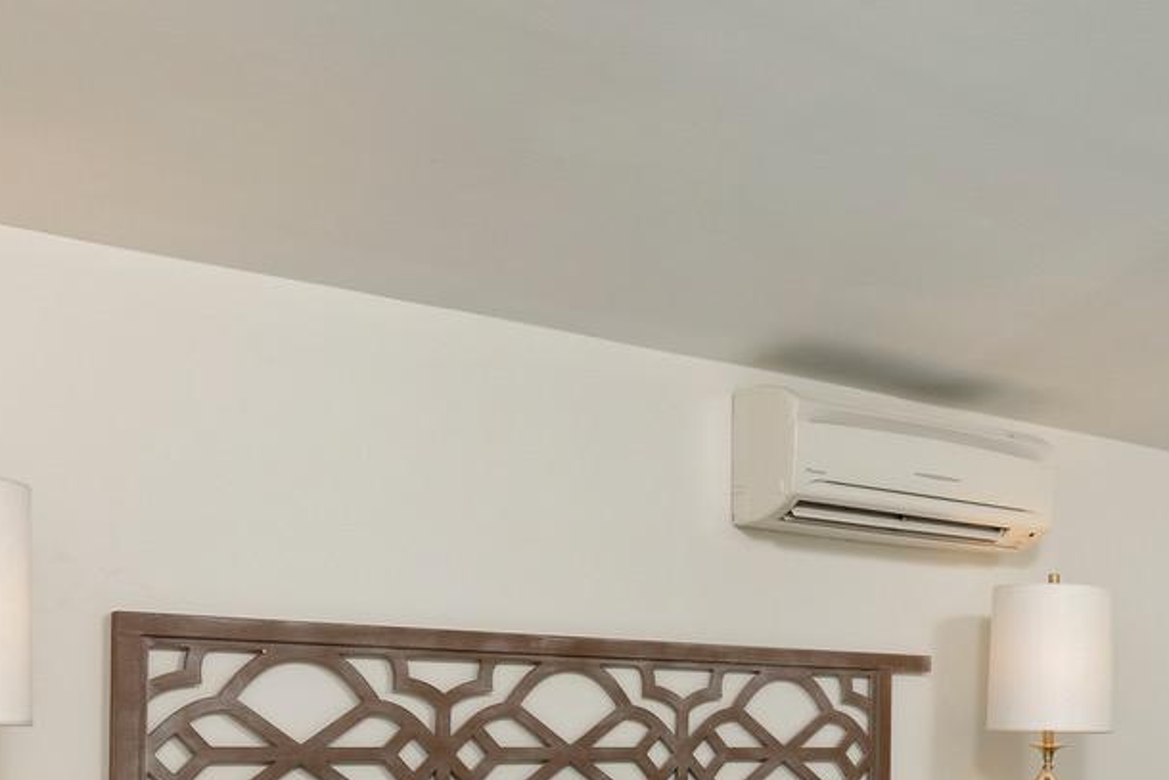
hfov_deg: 36.4
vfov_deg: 24.7
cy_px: 1033
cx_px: 1244
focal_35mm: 47
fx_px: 1526
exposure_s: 1/100
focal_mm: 14
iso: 250
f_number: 9
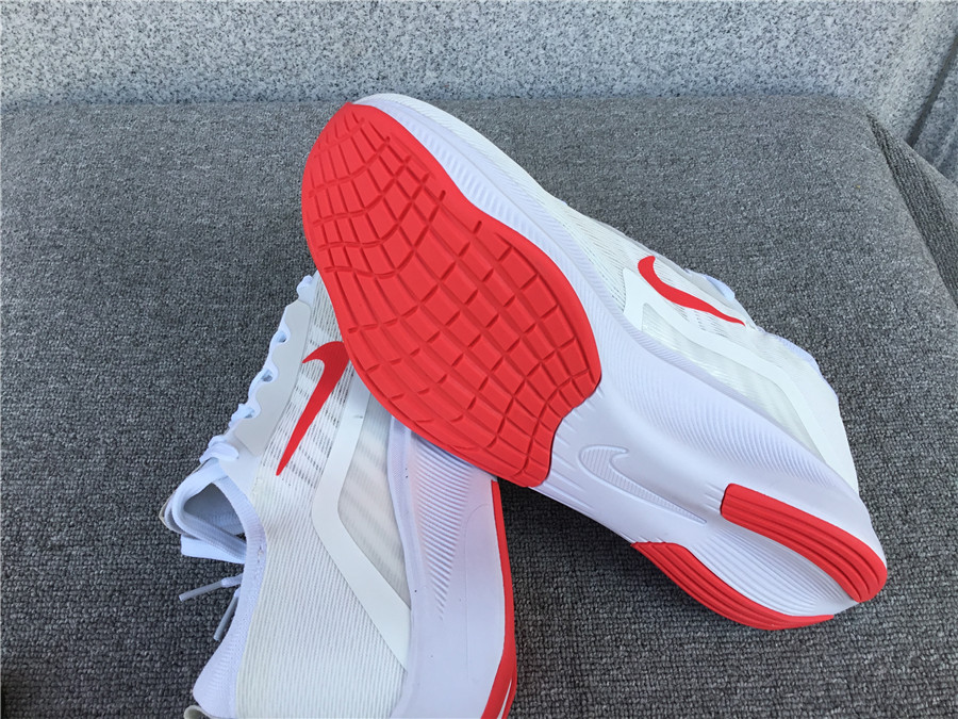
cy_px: 360
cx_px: 479
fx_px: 858
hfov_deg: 58.4
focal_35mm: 31
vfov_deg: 45.4
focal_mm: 3.3
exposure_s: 1/252
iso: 25
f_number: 2.4
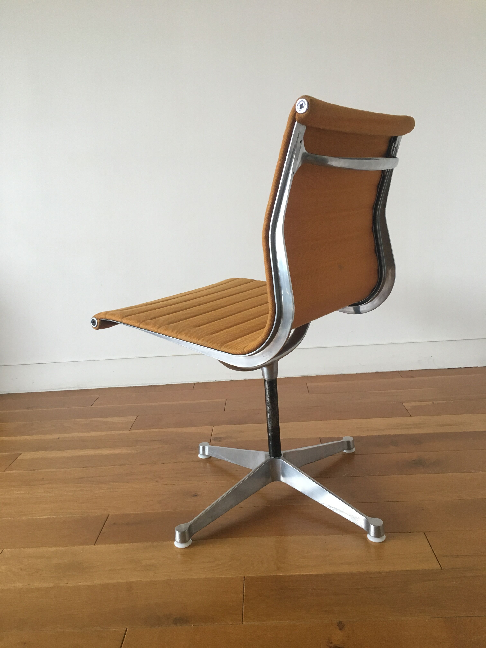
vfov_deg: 61.7
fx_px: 543
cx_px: 243
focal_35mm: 29
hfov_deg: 48.2
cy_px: 324
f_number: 2.2
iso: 125
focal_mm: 4.15
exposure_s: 1/33
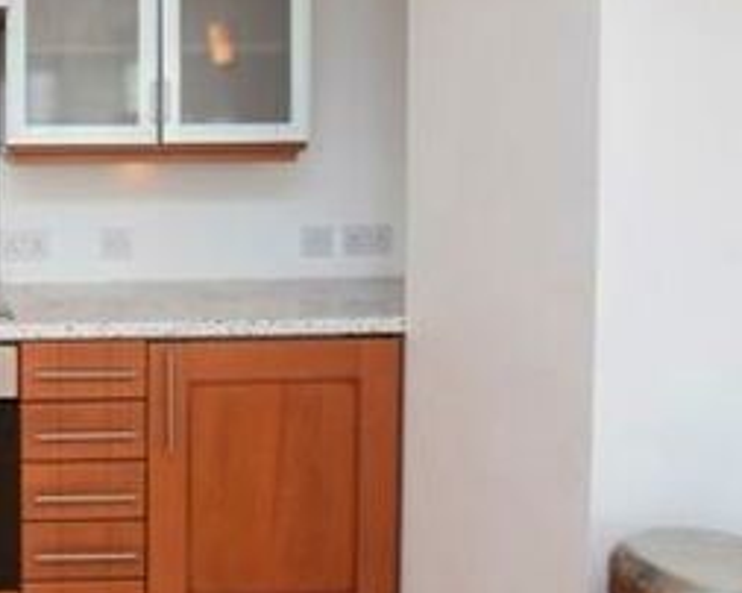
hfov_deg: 39.2
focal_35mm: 39
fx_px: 856
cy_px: 181
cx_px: -59
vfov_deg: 37.6
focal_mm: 10
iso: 800
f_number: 5
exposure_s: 1/100
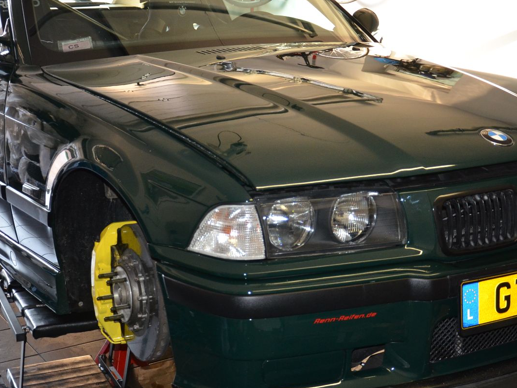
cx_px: 276
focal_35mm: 60
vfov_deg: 24.4
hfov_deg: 32.2
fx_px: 896
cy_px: 189
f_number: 3.8
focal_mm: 24
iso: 720
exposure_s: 1/60
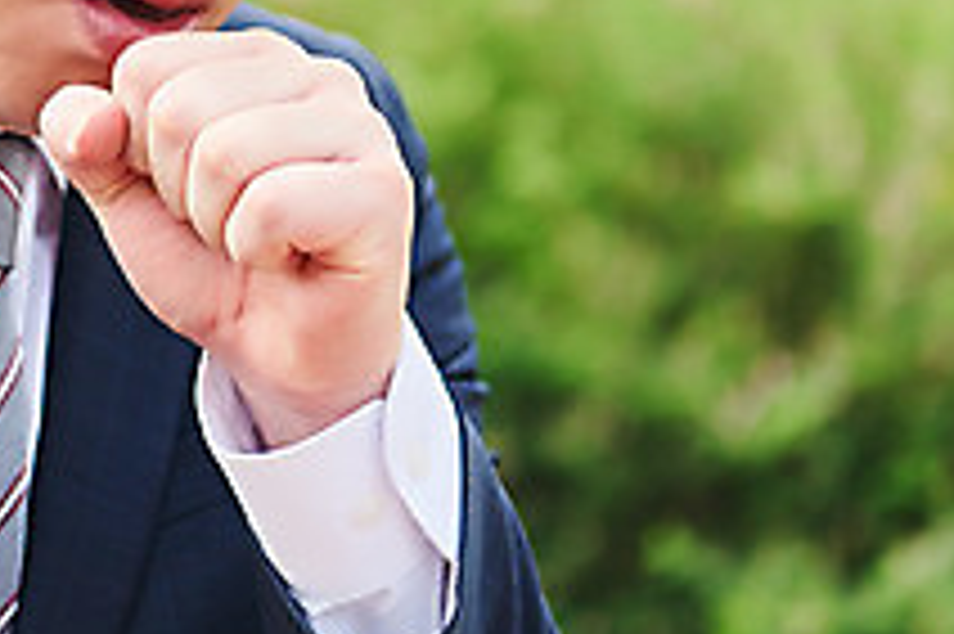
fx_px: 5243
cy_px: 45
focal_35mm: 198
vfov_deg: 6.9
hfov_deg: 10.4
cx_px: 124
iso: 200
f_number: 3.5
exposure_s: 1/800
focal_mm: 70
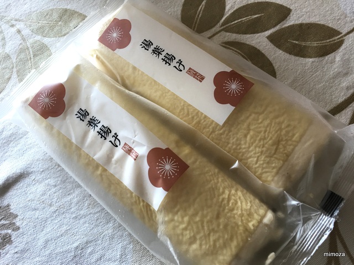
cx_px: 177
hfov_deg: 61.7
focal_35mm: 29
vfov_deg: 48.2
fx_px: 297
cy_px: 132
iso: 25
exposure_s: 1/30
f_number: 2.2
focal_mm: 4.15
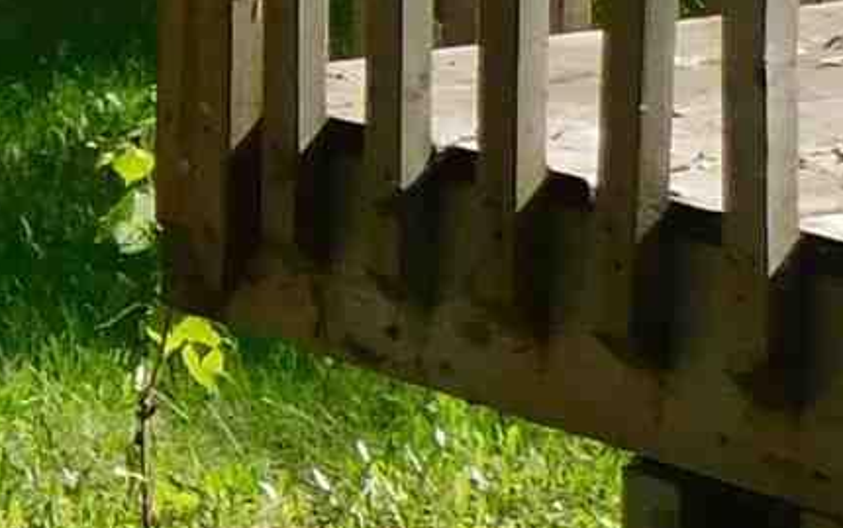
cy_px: -448
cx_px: -1913
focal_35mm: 174
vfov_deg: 7.3
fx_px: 3999
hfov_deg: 9.0
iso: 125
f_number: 3
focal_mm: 4
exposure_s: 1/640
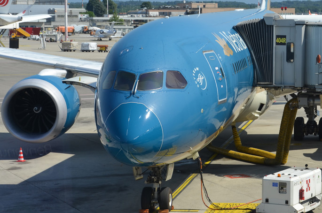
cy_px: 59
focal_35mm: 127
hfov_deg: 16.1
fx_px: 1134
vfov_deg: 10.7
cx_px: 224
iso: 160
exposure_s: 1/160
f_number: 6.3
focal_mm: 48
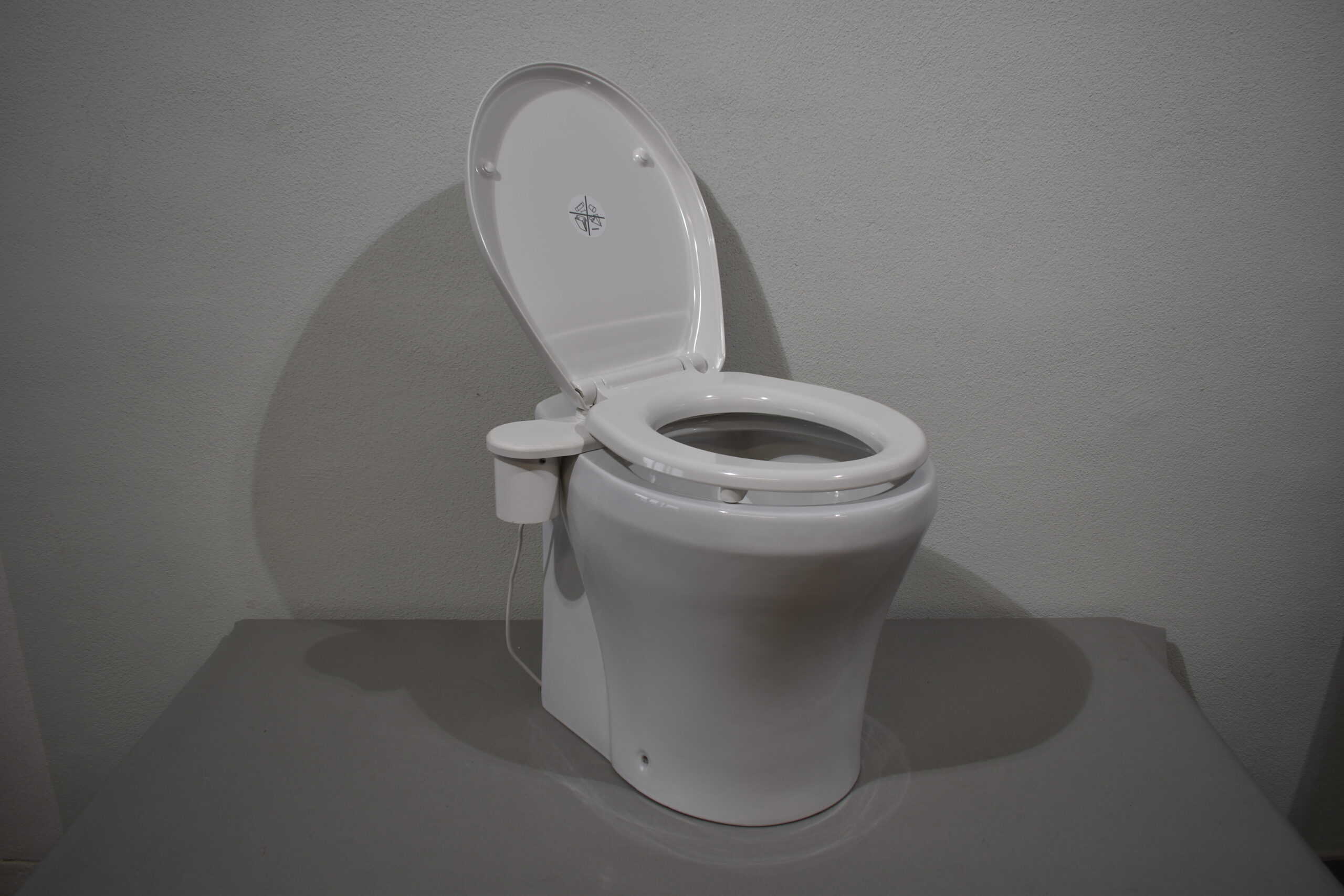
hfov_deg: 61.9
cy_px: 448
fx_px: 1120
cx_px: 672
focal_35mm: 30
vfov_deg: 43.6
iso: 100
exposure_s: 1/80
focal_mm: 20
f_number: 4.5
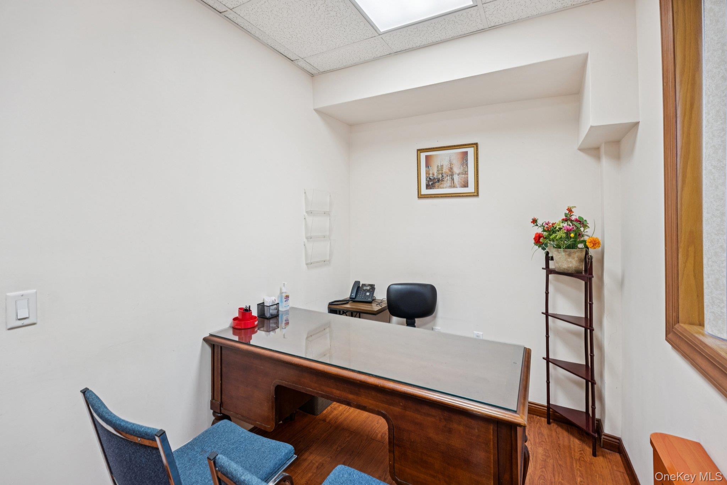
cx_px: 364
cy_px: 242
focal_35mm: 16
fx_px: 323
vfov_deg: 73.8
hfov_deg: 96.7
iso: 400
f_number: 5.6
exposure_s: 1/20
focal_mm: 16
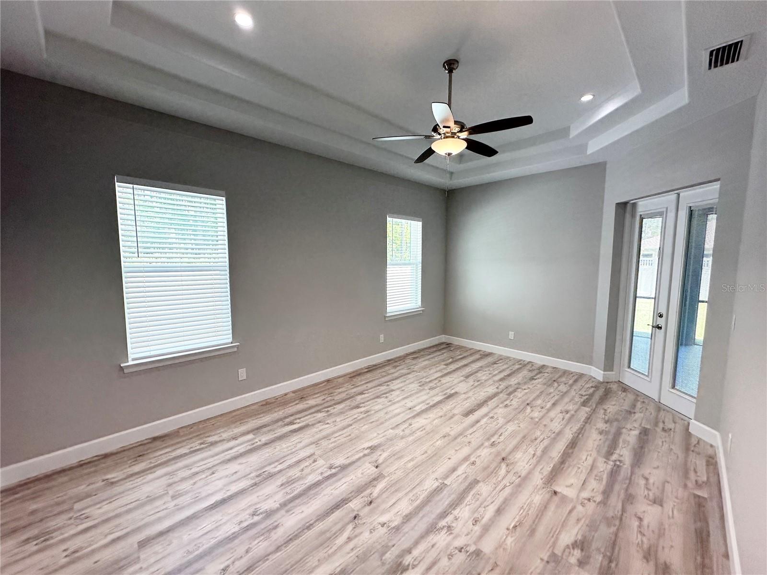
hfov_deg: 102.1
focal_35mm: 14
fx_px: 310
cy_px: 288
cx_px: 384
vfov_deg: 85.7
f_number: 2.2
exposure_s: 1/120
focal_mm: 2.22
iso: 100
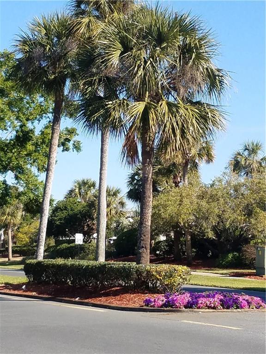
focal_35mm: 26
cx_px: 133
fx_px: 266
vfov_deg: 67.3
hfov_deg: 53.1
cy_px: 177
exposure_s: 1/1216
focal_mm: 4.2
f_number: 1.7
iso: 40
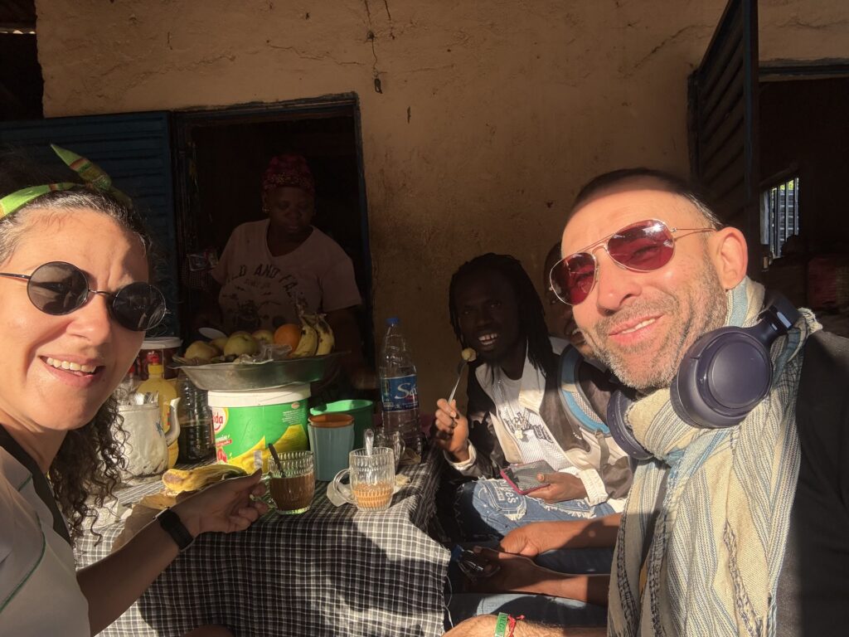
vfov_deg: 58.9
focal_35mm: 23
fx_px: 564
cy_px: 318
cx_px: 424
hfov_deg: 73.9
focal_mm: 2.69
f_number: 1.9
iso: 25
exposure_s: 1/344
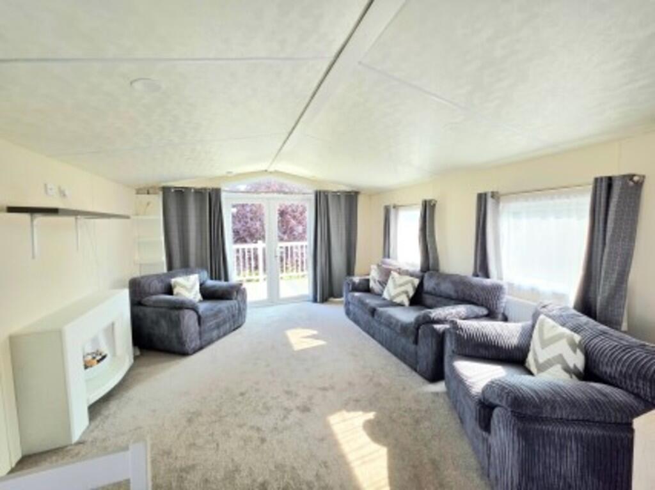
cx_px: 328
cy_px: 245
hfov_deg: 106.2
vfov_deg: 89.9
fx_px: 246
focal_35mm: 13
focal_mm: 2.2
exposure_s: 1/286
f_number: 1.9
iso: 40
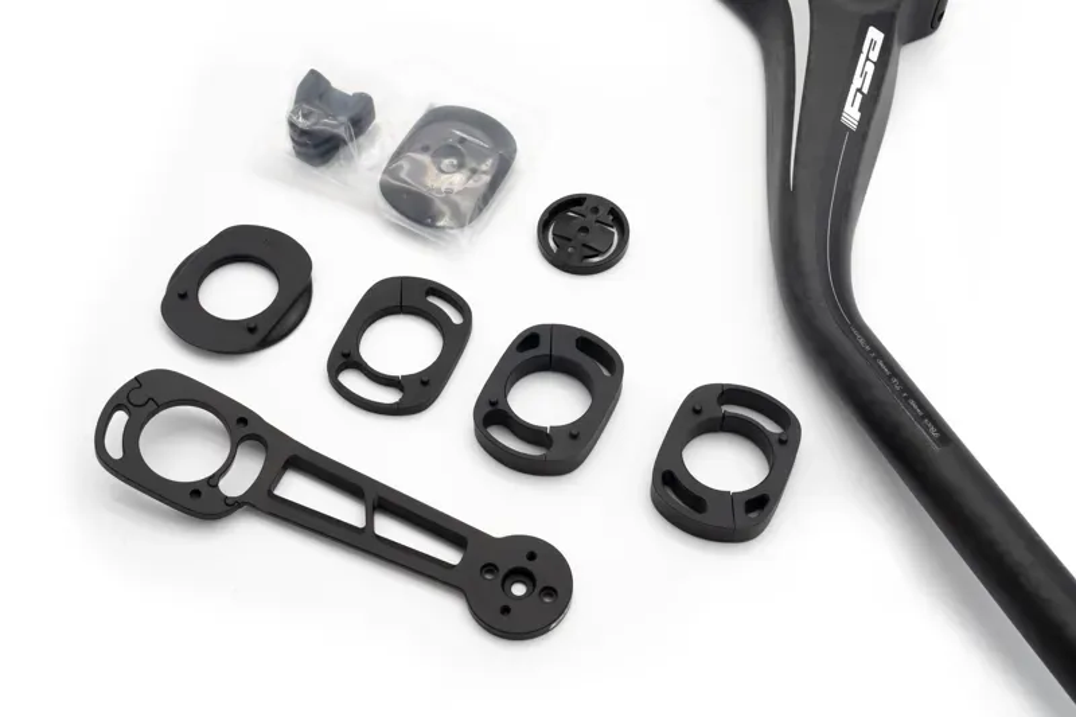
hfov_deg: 38.9
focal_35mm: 51
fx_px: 1524
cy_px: 358
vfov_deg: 26.5
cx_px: 538
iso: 640
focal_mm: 51
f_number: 18
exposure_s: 1/80
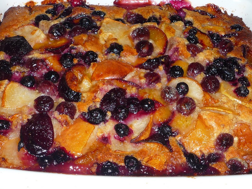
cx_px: 126
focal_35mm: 71
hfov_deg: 27.4
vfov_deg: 20.7
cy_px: 94
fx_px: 517
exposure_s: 1/40
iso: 100
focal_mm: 8.8
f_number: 4.9
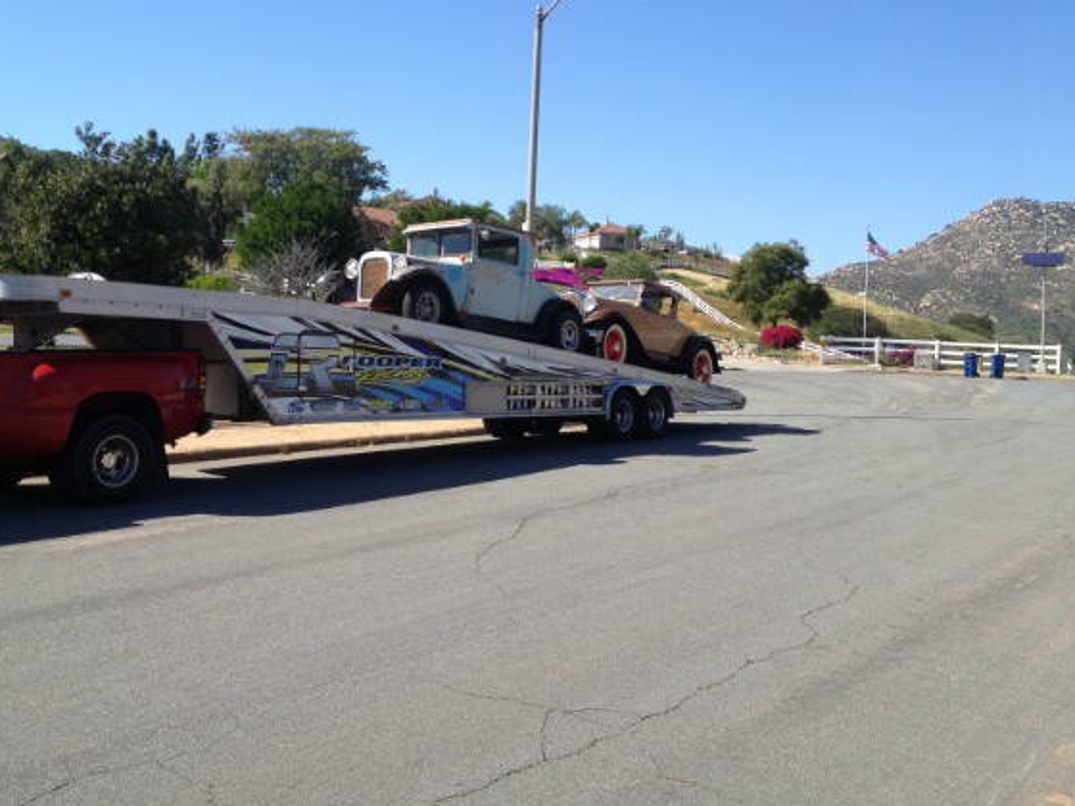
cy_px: 347
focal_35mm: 40
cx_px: 482
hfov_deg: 46.7
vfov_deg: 35.9
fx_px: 1242
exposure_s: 1/1284
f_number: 2.4
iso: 50
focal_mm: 4.28
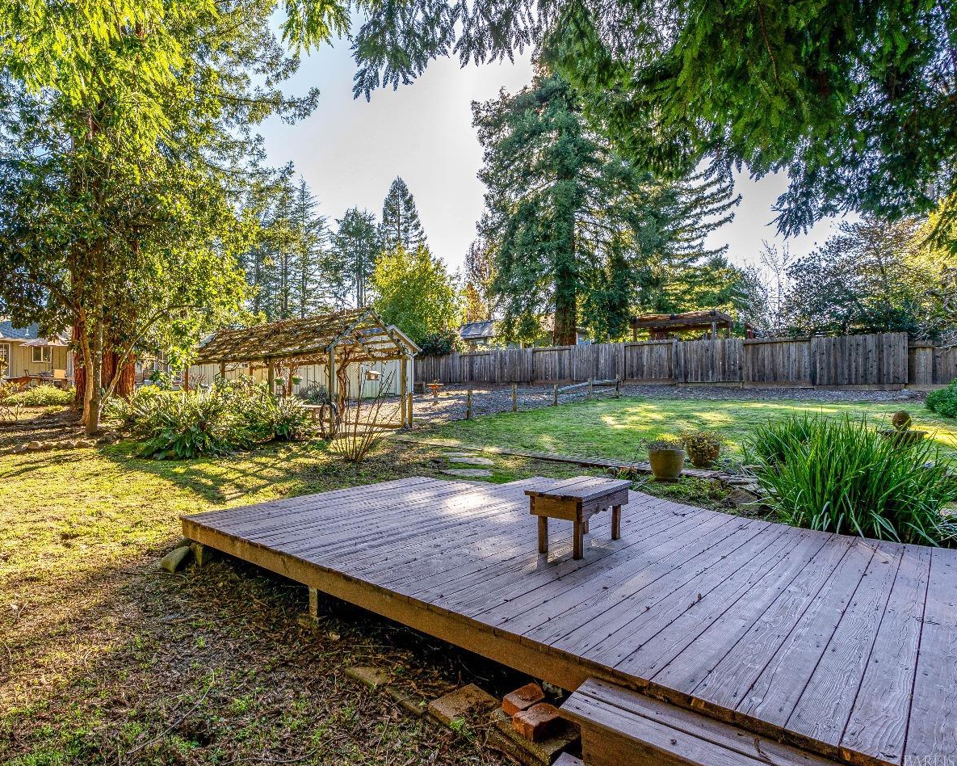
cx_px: 363
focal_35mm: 19
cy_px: 386
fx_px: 538
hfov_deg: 81.8
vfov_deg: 70.8
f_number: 11
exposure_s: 1/60
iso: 320
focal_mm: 16
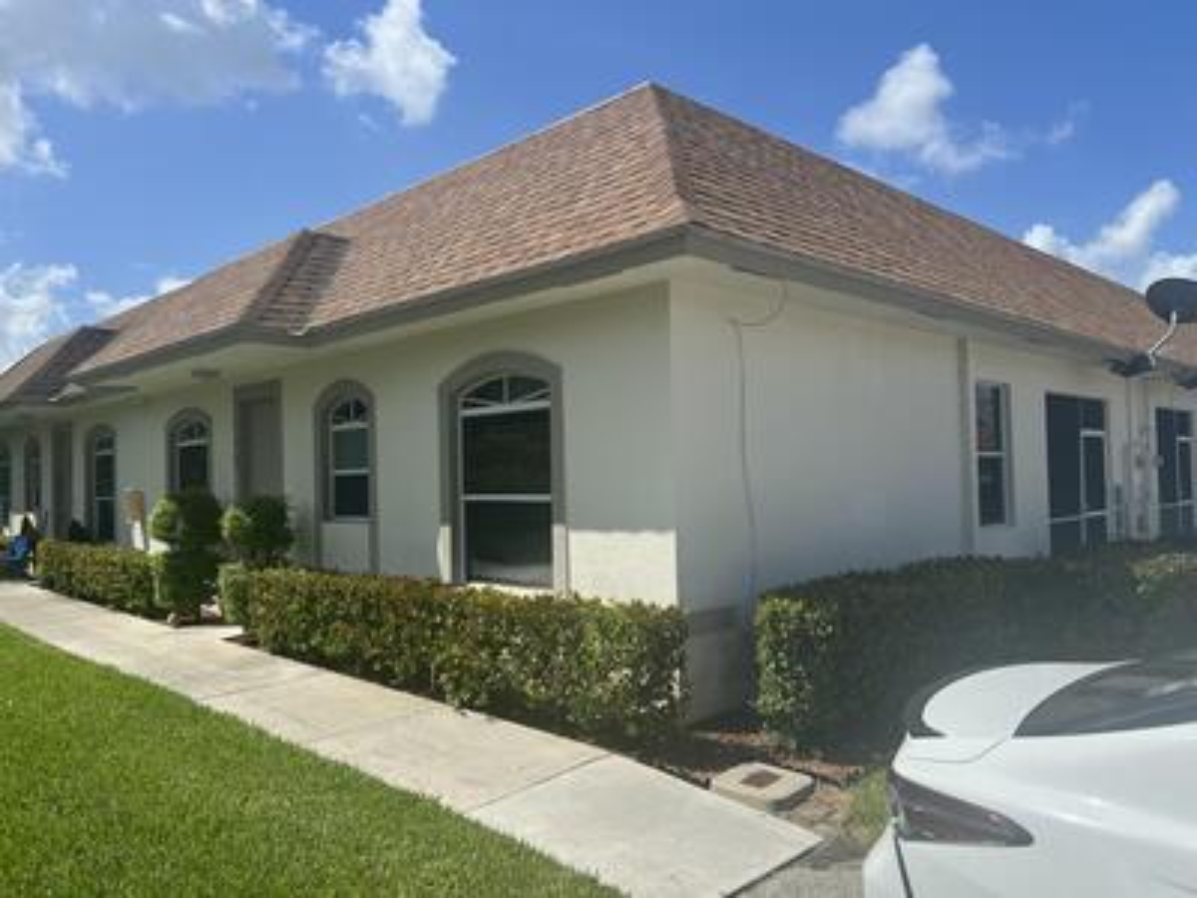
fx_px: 899
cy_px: 449
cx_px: 598
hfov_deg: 67.3
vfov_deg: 53.1
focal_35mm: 26
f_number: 1.5
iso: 50
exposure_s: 1/4831
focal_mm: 5.7
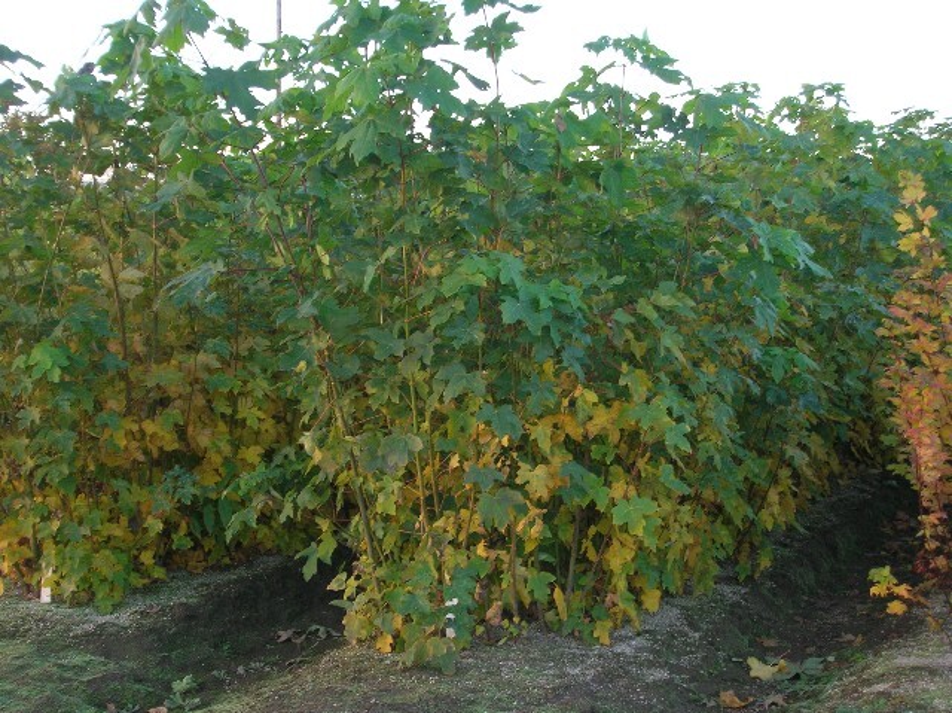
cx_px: 476
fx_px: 1594
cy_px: 356
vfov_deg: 25.2
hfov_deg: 33.3
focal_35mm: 58
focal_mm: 9.7
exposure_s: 1/30
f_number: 3.5
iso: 56
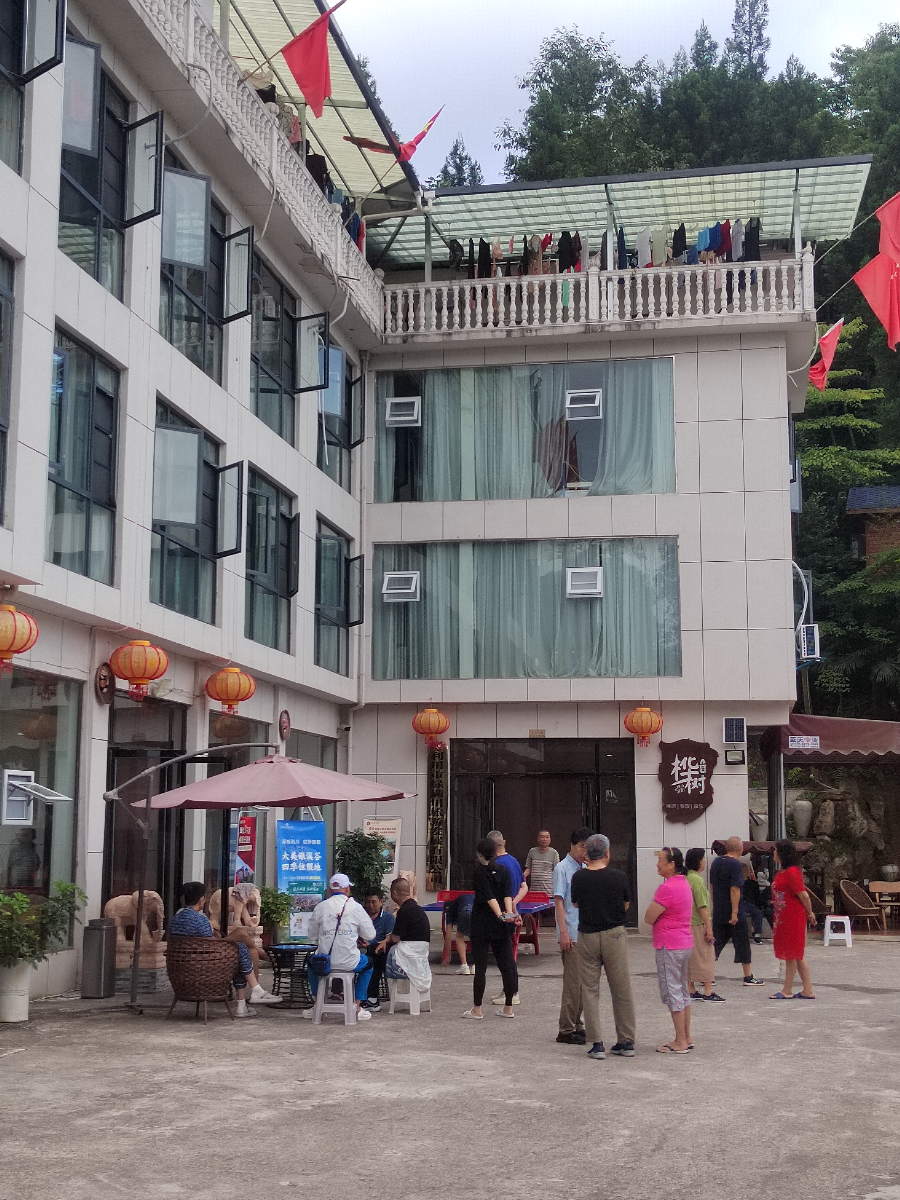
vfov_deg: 41.2
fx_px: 1595
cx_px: 450
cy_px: 600
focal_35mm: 46
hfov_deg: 31.5
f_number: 1.9
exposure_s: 1/100
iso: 111
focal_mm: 5.52
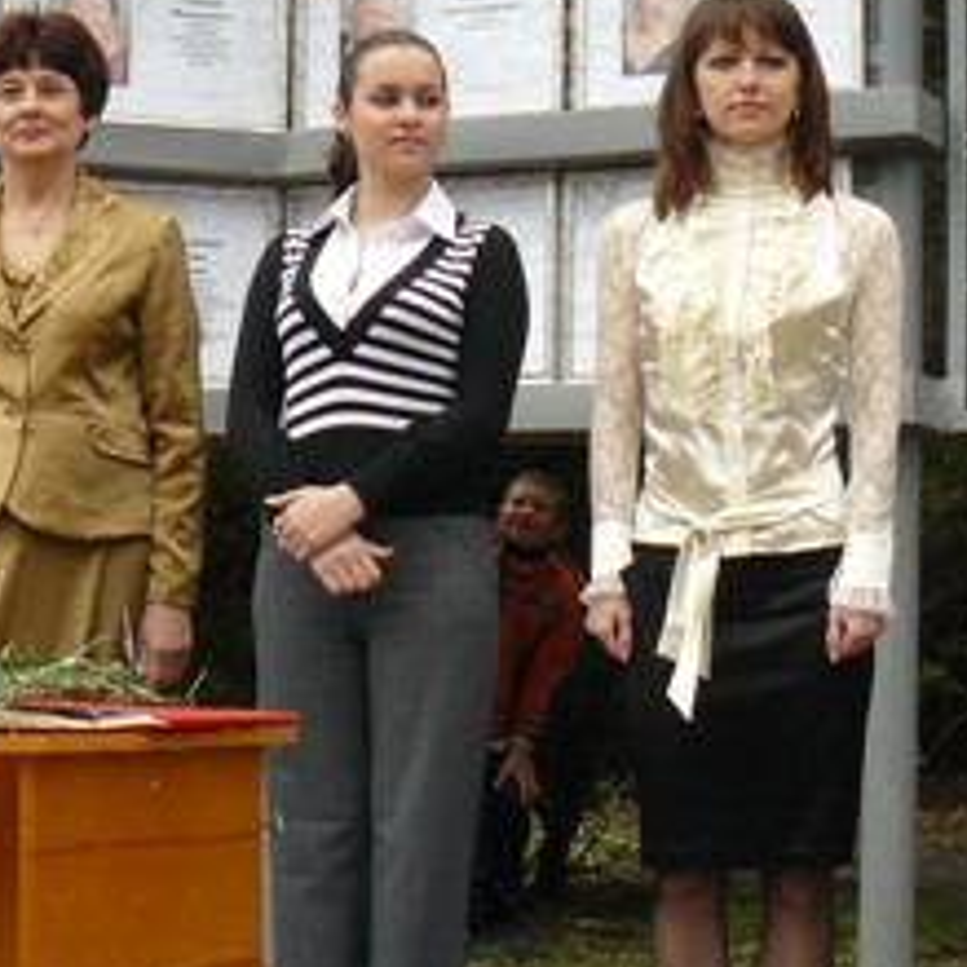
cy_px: 358
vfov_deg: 18.6
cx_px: 358
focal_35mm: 93
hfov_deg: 18.6
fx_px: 2939
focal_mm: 6
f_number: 4
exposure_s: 1/200
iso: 100
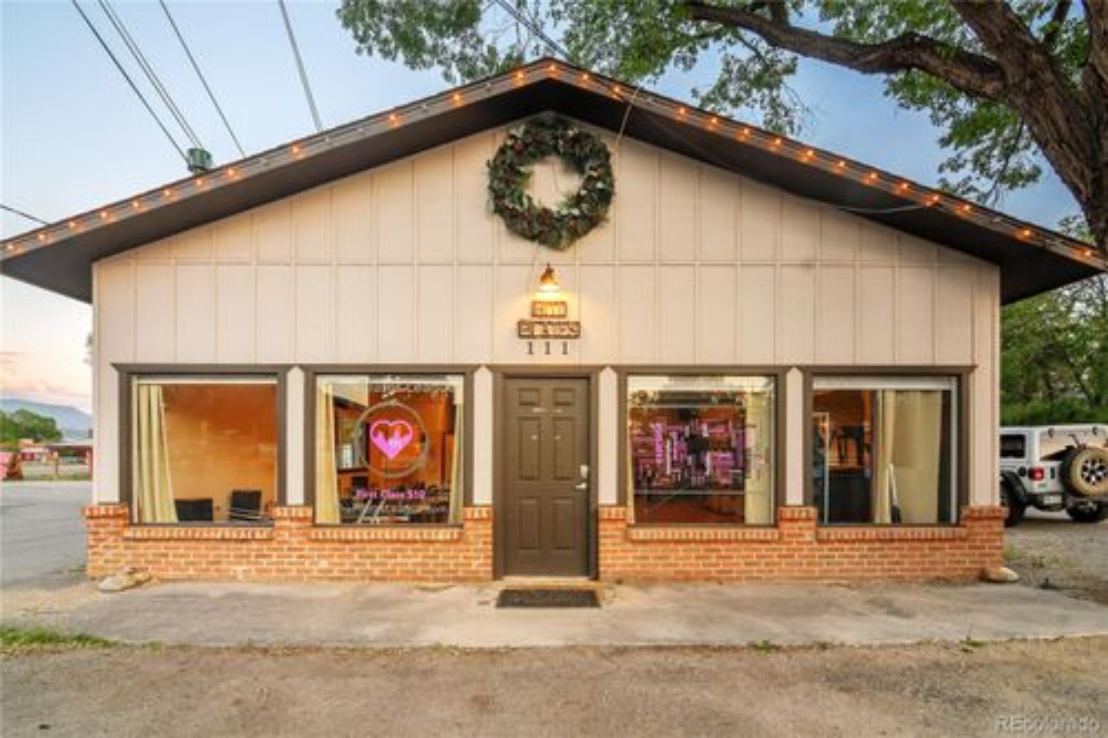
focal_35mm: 16
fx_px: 508
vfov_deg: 72.0
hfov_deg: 95.0
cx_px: 554
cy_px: 369
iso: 500
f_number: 8
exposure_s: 1/30
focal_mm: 11
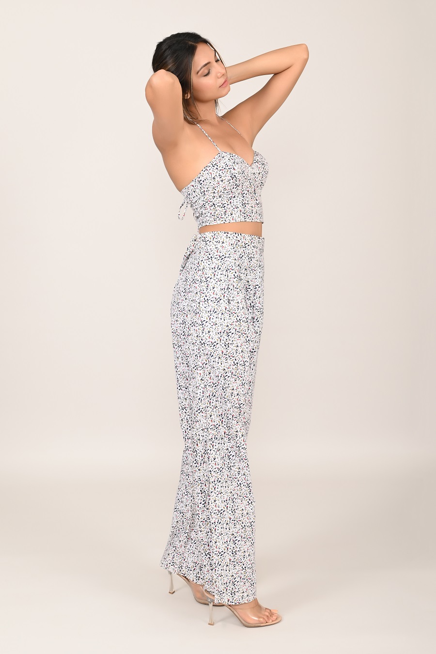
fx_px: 1017
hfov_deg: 24.2
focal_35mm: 56
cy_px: 327
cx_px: 218
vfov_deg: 35.6
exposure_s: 1/200
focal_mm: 56
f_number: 9
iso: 250
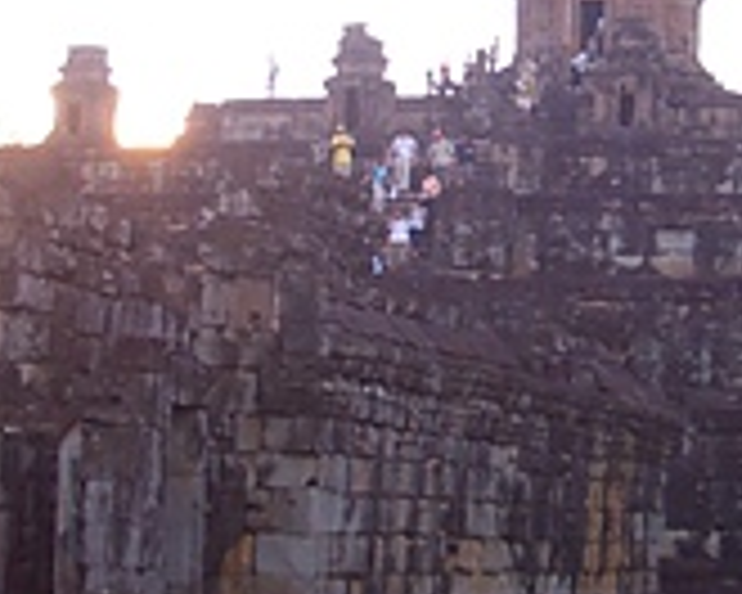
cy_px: 63
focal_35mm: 124
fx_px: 2723
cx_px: 535
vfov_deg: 12.4
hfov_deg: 15.5
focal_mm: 5.8
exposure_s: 1/60
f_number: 2.6
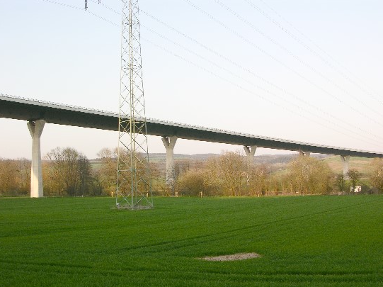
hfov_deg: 49.0
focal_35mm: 38
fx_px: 420
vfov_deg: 37.7
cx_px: 178
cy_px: 154
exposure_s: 1/73.4
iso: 50
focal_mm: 8.9
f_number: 5.6
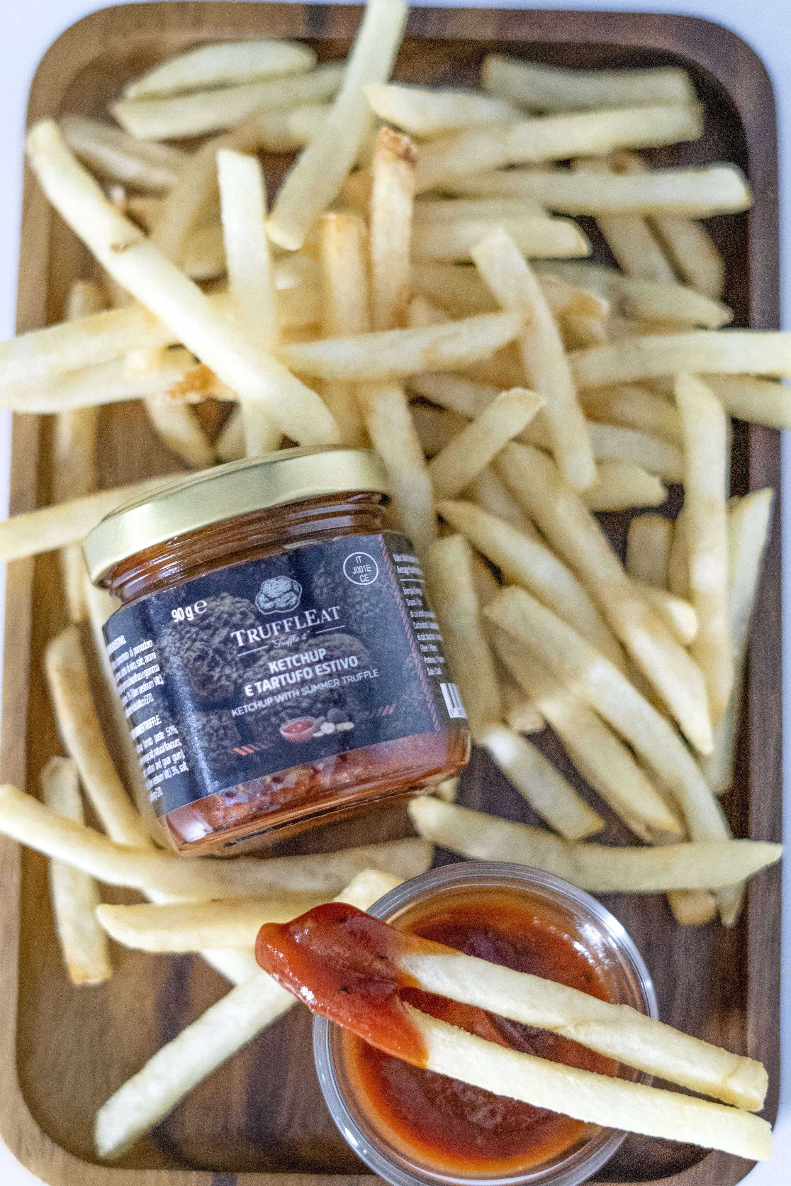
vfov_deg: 27.0
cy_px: 593
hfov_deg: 18.2
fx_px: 2472
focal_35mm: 75
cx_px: 396
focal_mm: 50
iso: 8000
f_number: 2.5
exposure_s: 1/125
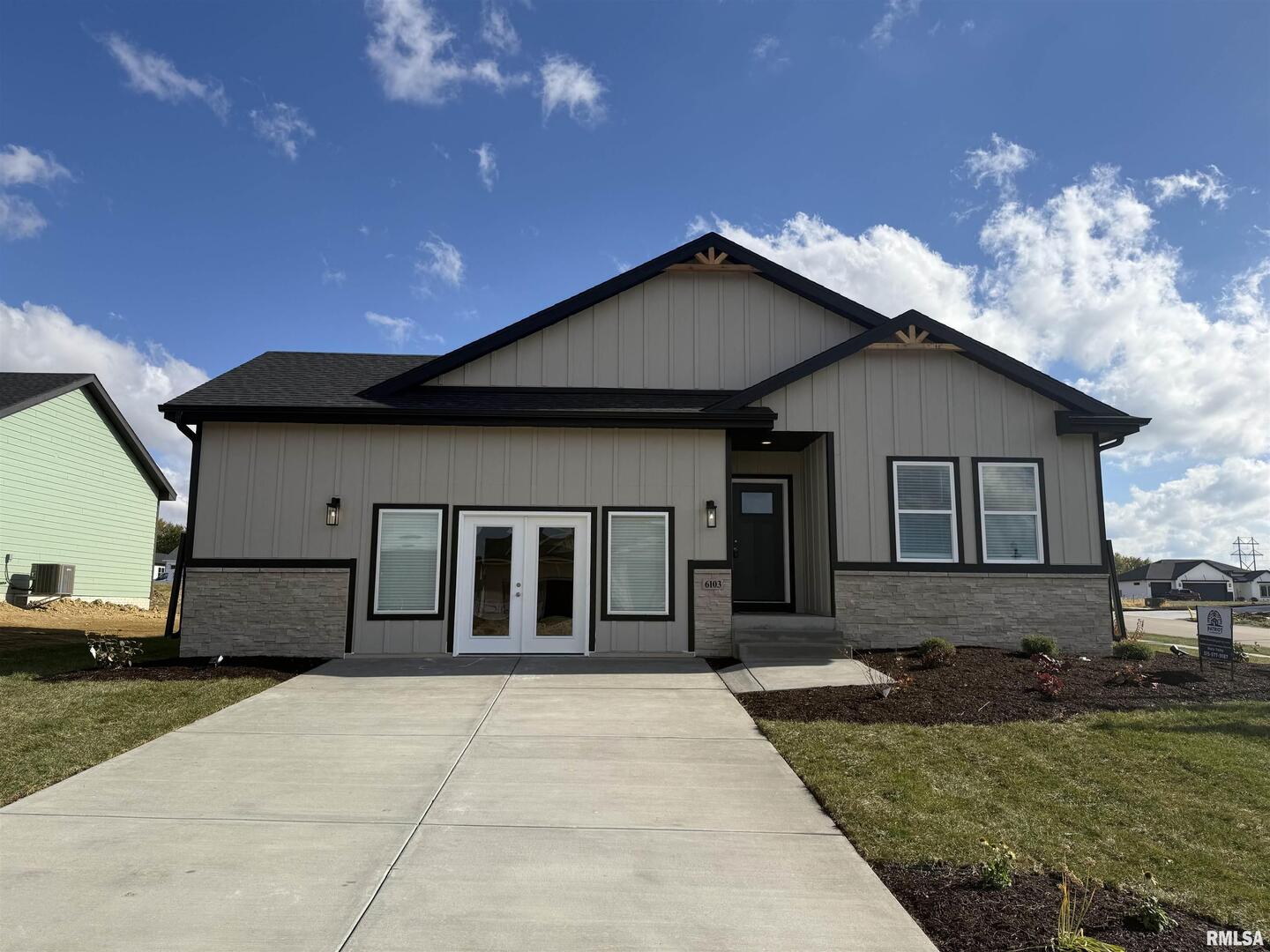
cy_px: 476
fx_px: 881
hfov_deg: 71.6
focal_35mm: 24
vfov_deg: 56.8
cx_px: 635
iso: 80
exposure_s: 1/6173
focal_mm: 6.76
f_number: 1.78
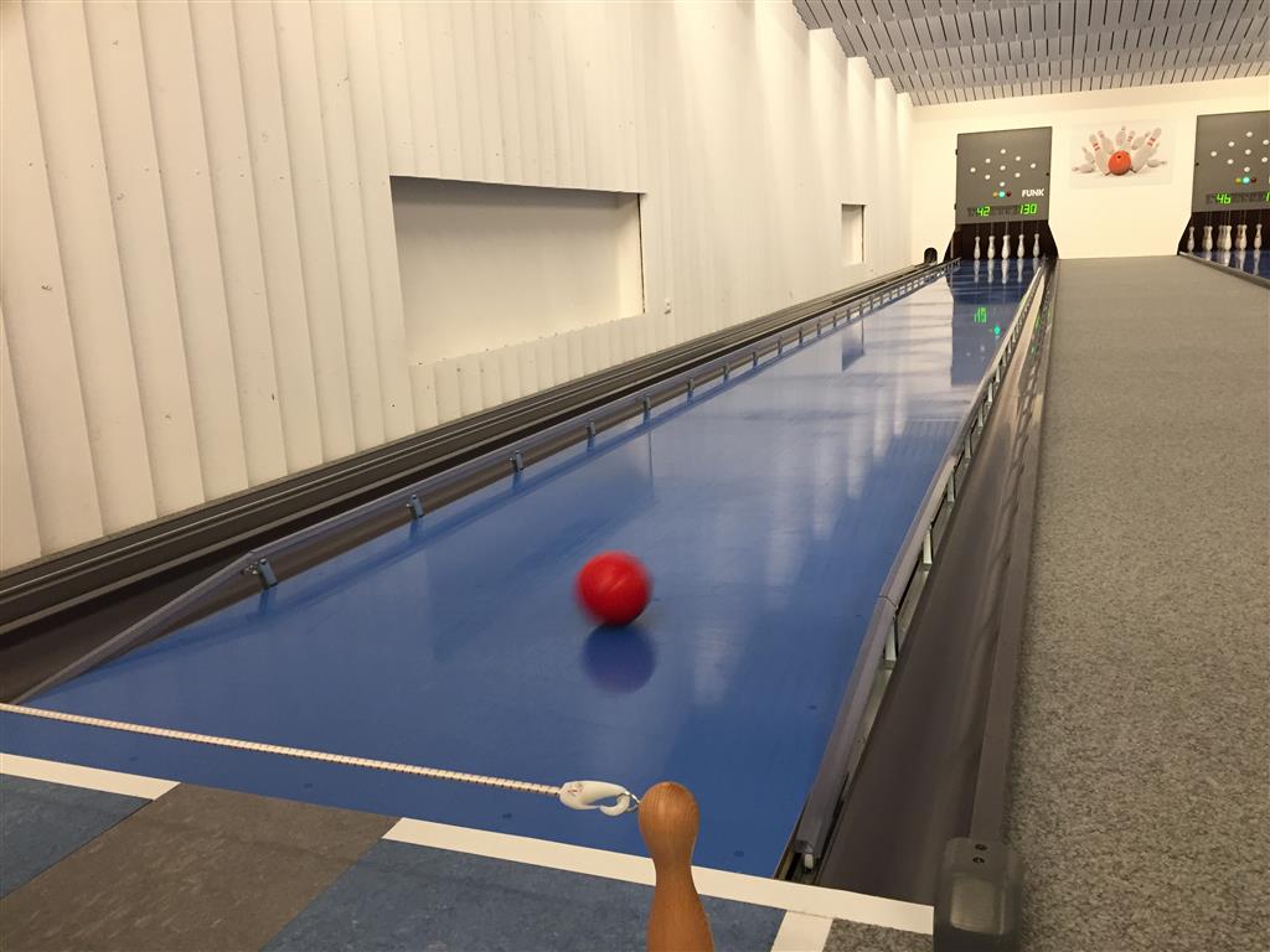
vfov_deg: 48.2
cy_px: 476
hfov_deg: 61.7
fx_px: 1064
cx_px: 635
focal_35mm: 29
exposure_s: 1/33
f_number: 2.2
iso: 80
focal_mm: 4.15
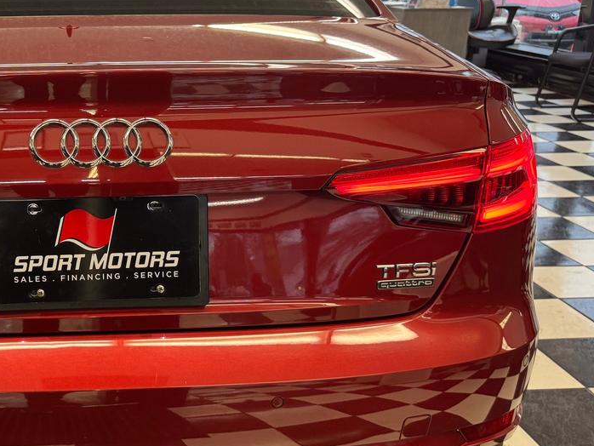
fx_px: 755
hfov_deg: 40.2
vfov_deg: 32.9
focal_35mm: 44
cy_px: 214
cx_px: 78
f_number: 1.78
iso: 200
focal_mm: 6.76
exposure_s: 1/60
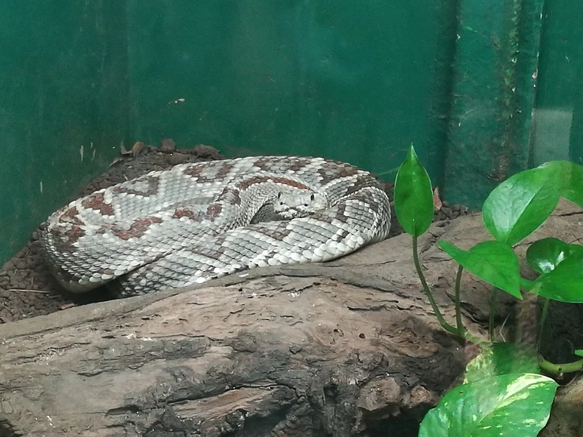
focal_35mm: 85
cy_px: 221
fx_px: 1432
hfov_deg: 23.0
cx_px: 294
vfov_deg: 17.4
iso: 640
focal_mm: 3.83
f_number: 2.2
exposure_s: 1/20
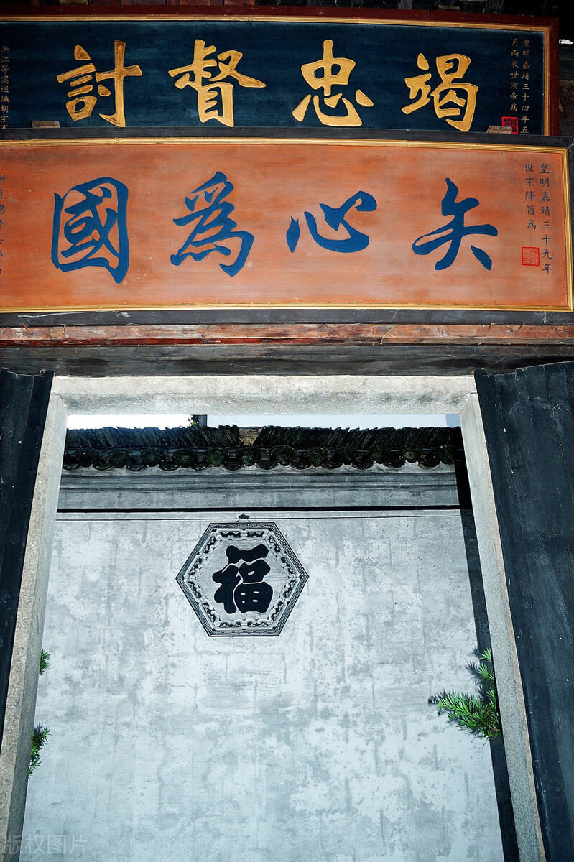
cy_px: 431
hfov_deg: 47.9
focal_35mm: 27
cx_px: 287
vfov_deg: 67.4
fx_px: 646
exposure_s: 1/60
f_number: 4
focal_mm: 18
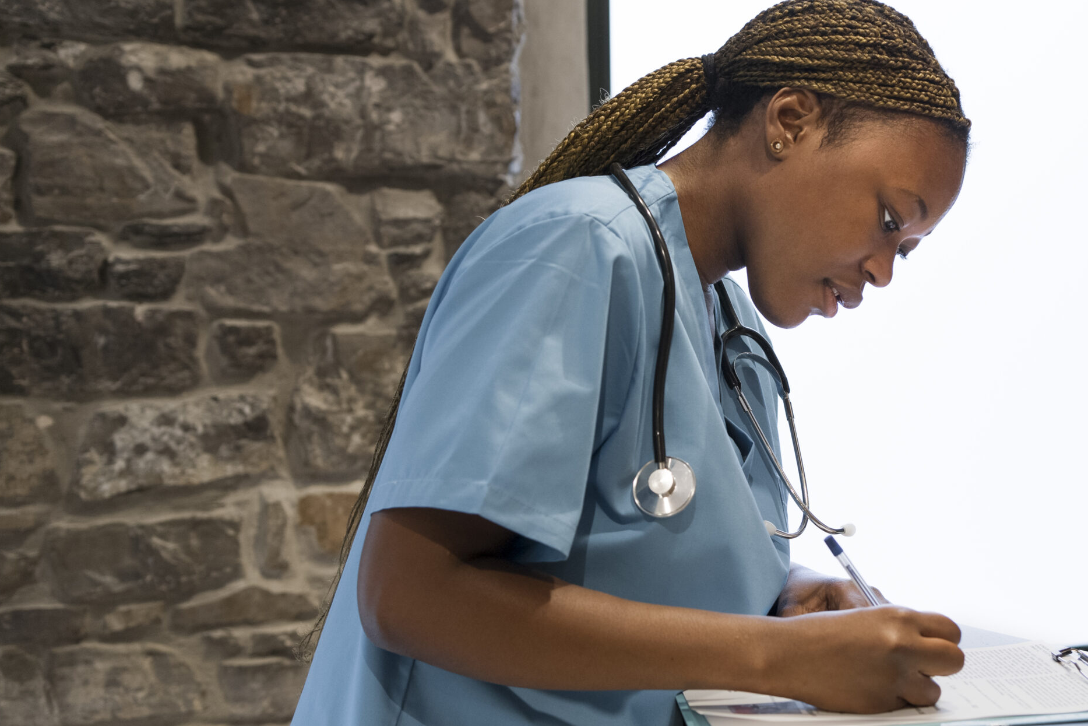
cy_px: 369
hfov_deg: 40.7
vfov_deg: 28.1
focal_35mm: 48
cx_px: 705
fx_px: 1451
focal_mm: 35
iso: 640
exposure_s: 1/125
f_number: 2.8
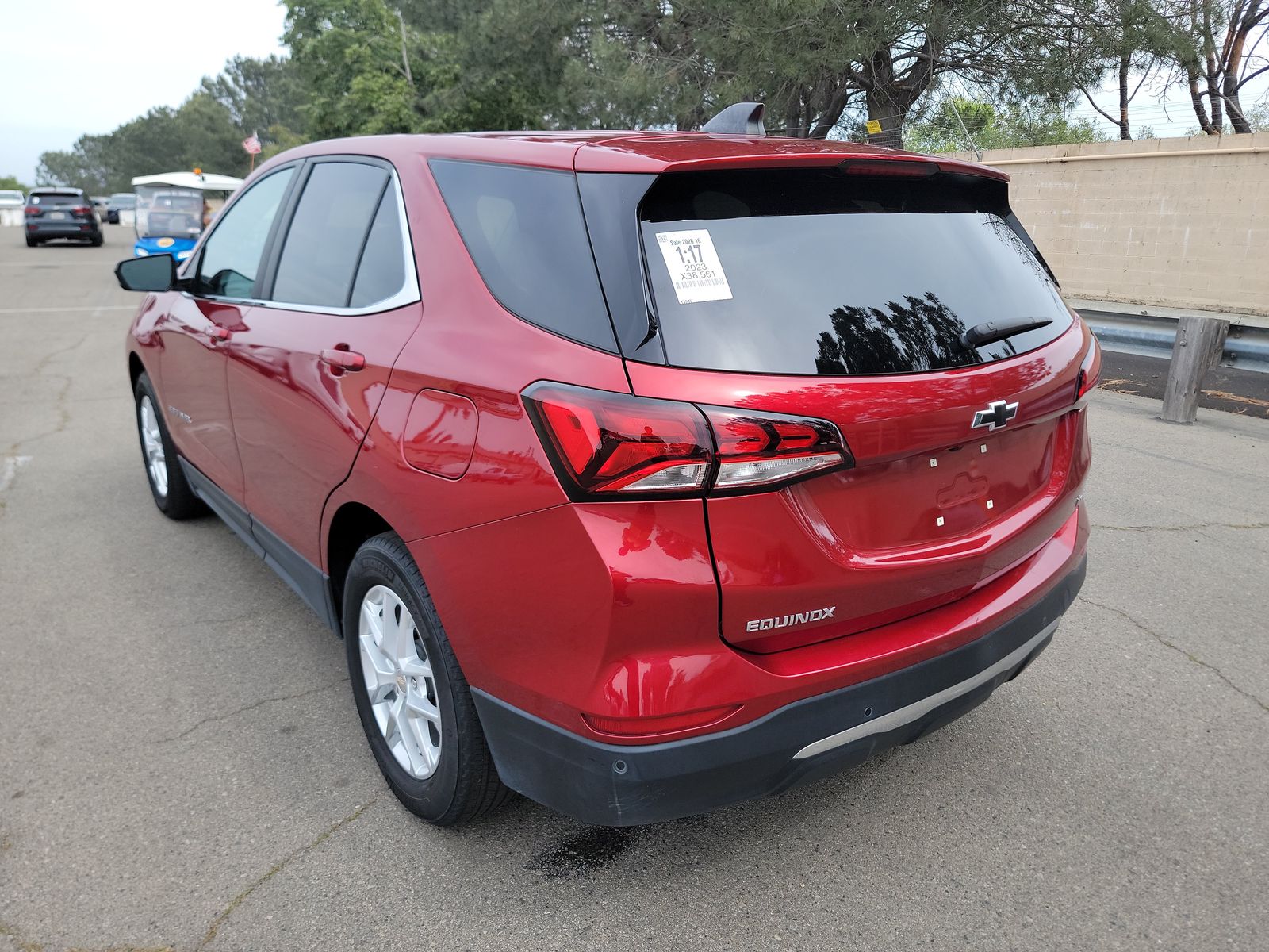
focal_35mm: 24
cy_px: 476
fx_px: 880
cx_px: 634
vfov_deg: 56.8
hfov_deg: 71.6
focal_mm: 6.7
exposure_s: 1/354
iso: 50
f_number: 1.8
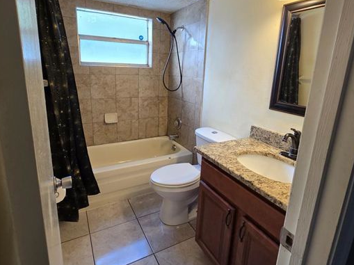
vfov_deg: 71.3
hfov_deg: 87.8
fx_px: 184
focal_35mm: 18
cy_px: 119
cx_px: 171
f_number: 2.2
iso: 100
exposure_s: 1/60
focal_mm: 2.2
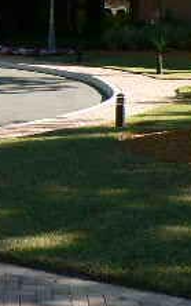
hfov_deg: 11.3
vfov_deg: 18.5
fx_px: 915
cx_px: -120
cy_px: 8
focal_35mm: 110
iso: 80
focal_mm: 6
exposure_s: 1/200
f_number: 4
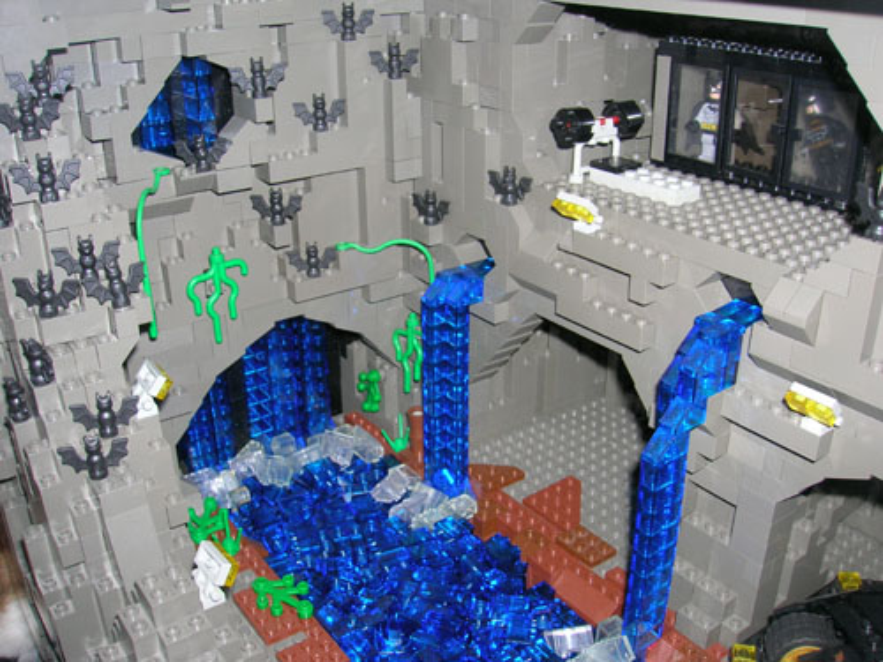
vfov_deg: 41.8
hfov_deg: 54.0
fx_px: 867
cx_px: 442
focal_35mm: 34
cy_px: 331
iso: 50
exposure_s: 1/60.1
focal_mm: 5.7
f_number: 4.9
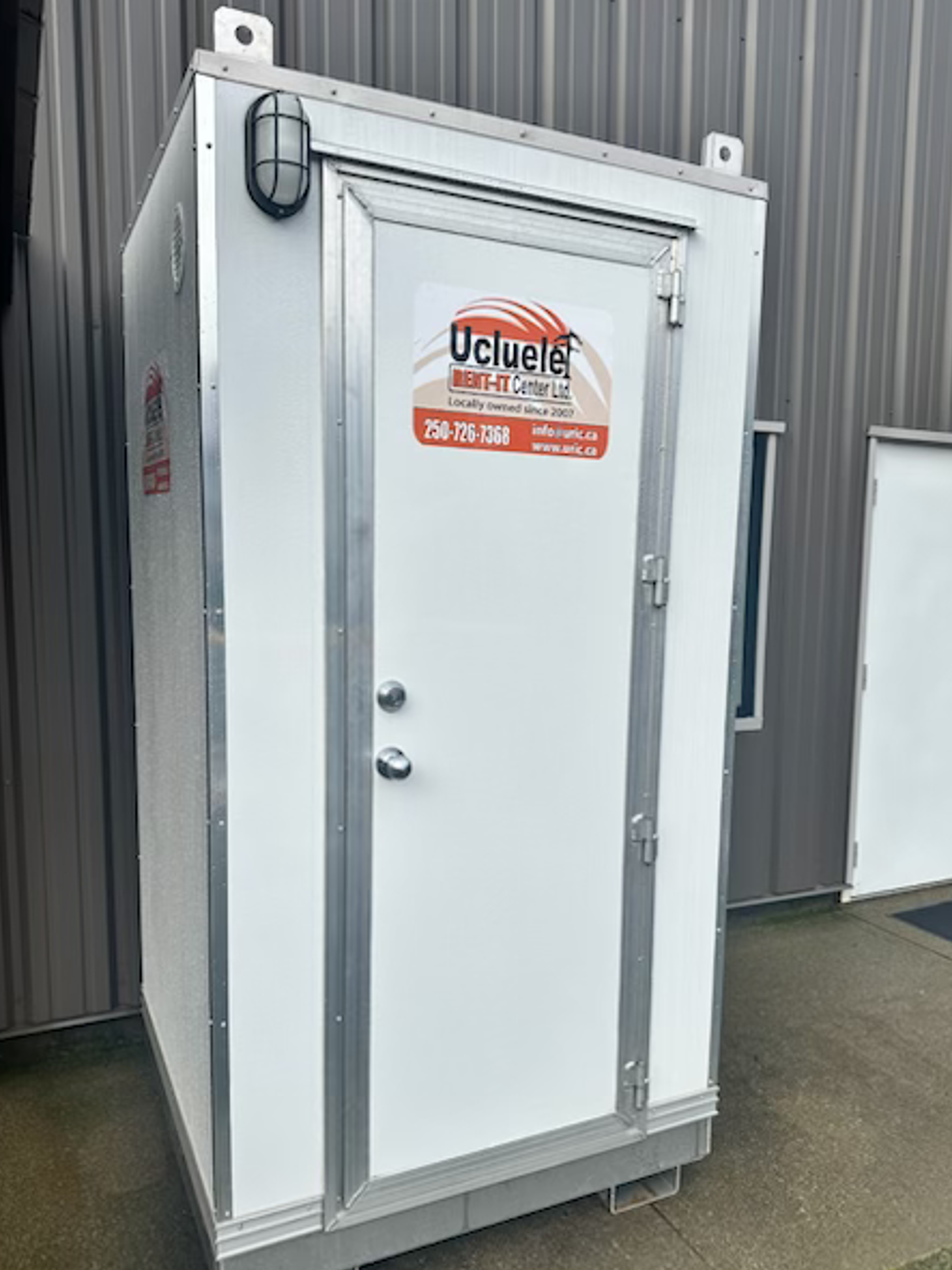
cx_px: 484
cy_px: 683
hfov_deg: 53.0
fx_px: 954
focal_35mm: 26
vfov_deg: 67.2
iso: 80
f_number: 1.78
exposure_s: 1/2525
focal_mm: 6.86
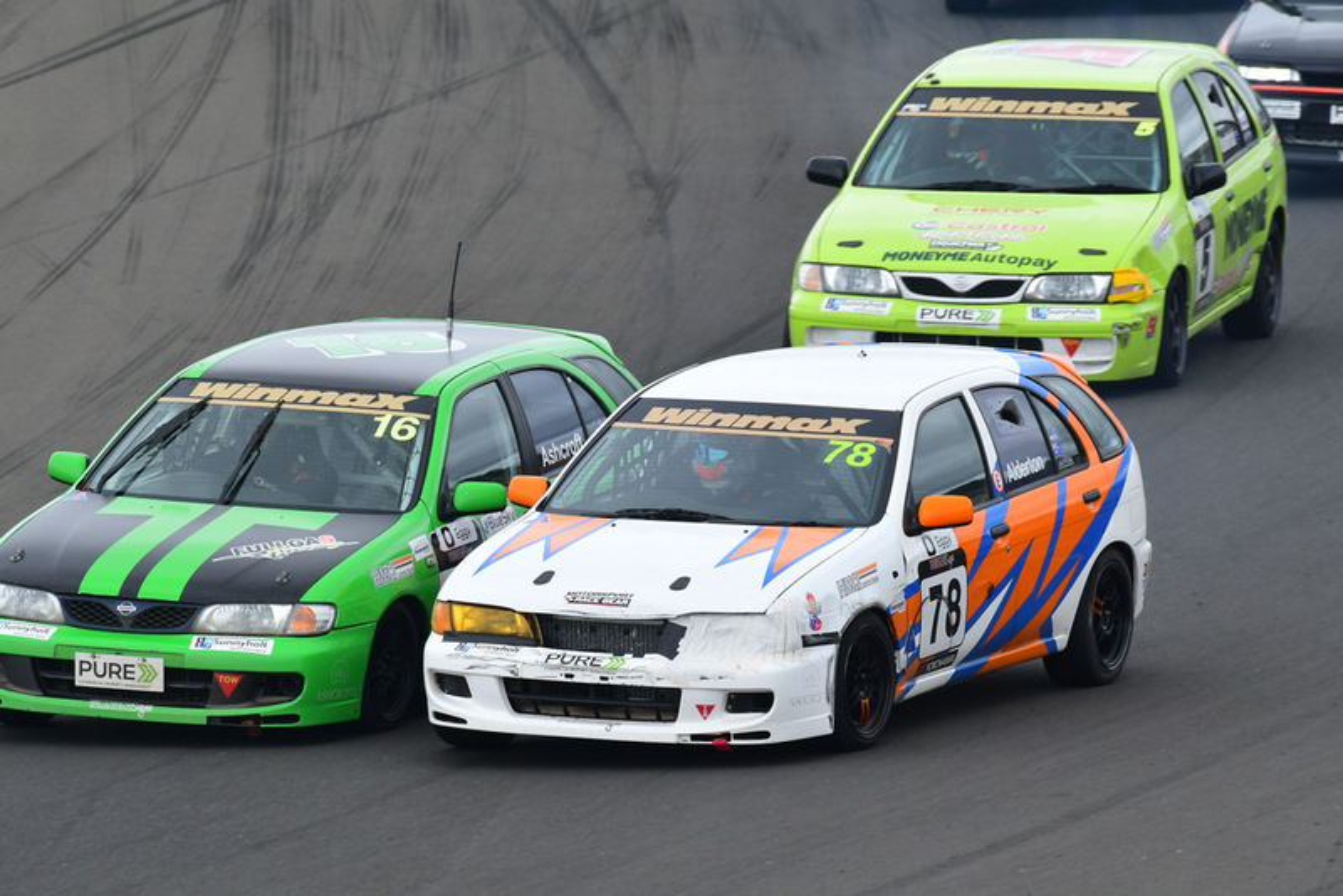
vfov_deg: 1.8
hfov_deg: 2.7
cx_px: 672
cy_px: 448
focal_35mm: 750
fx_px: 27988
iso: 800
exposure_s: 1/640
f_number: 11
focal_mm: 500
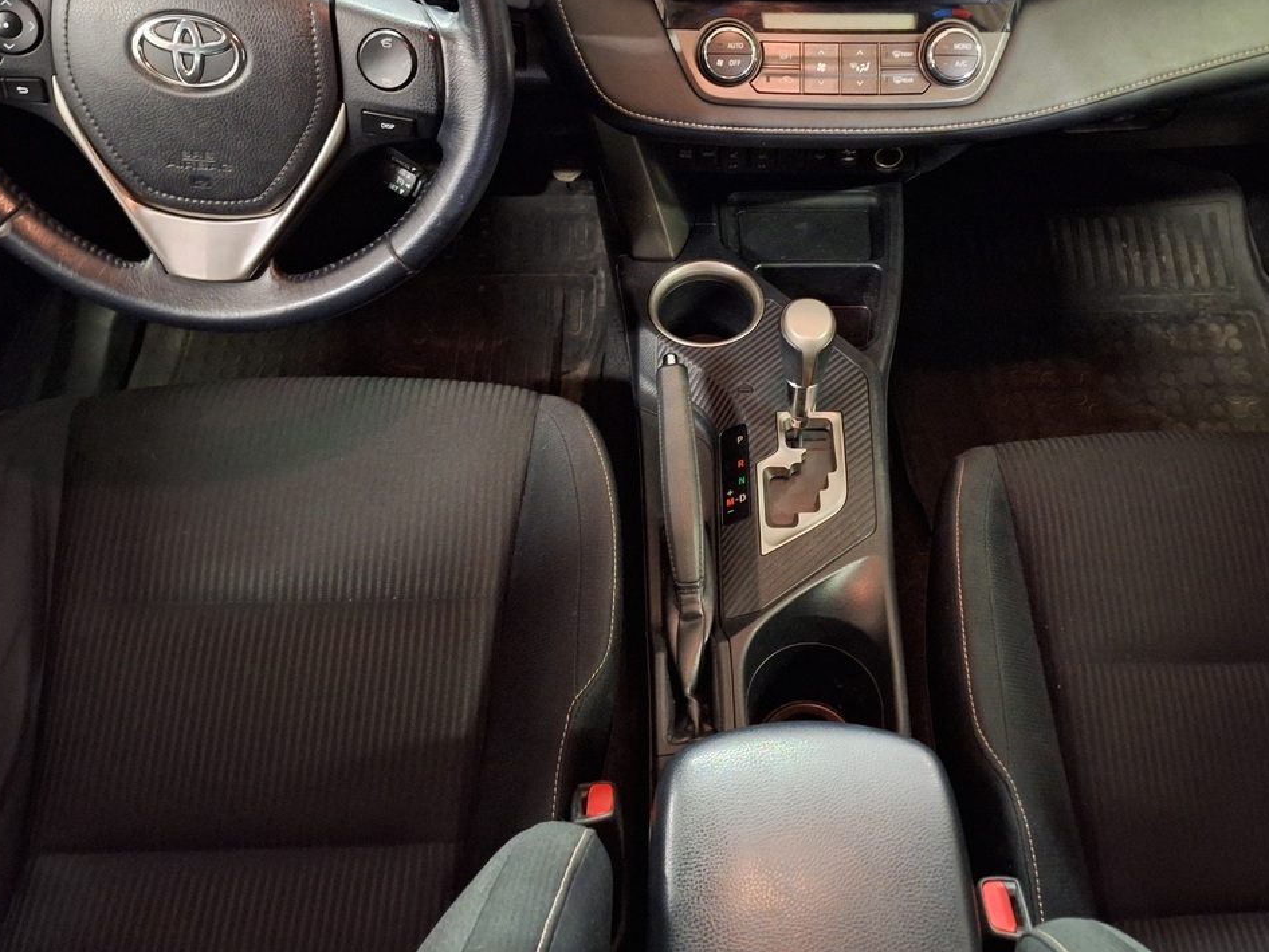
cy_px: 304
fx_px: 1283
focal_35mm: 35
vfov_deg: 40.1
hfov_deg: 52.4
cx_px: 738
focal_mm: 5.54
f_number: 1.8
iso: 1000
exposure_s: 1/20
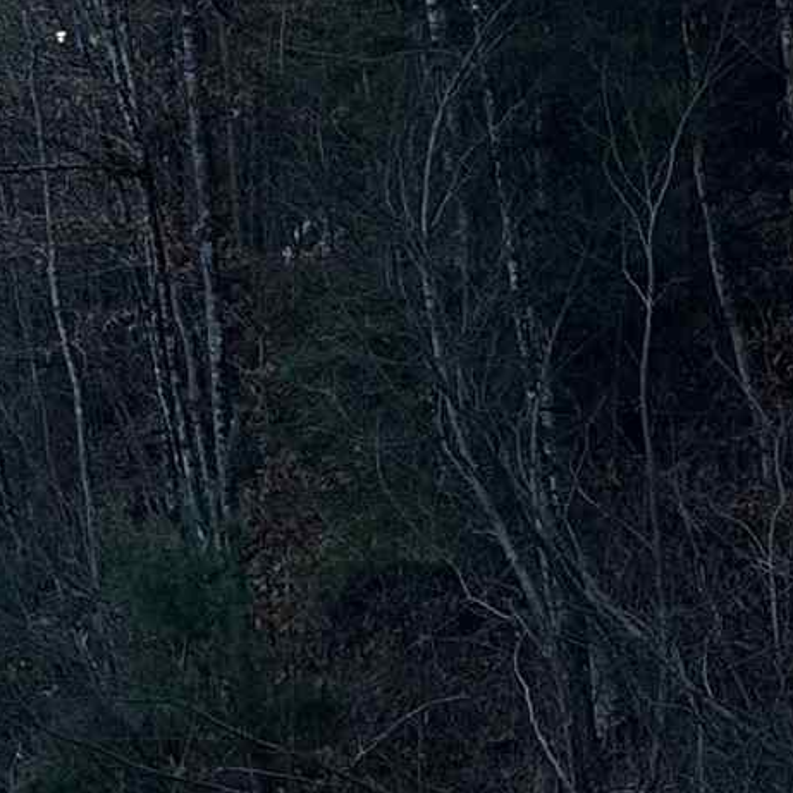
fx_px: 3965
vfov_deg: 11.3
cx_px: -559
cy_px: 52
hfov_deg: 10.8
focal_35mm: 153
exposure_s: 1/1092
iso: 50
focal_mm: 5.96
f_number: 1.6
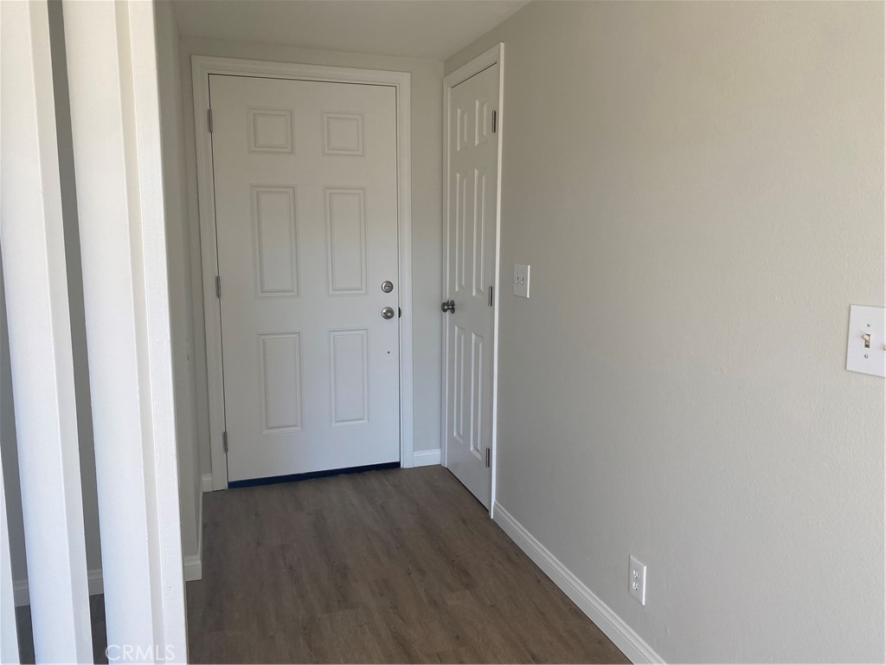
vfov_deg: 53.1
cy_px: 332
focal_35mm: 26
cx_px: 443
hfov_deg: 67.3
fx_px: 665
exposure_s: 1/122
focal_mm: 4.25
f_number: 1.8
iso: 64
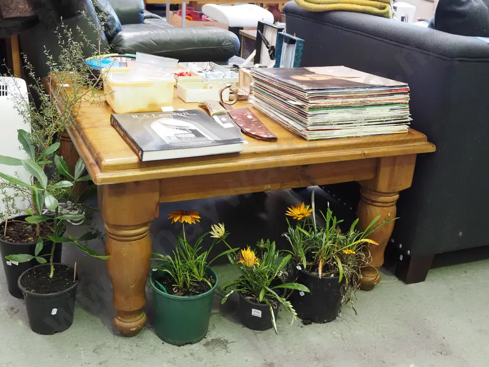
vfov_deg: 36.0
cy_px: 184
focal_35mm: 40
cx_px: 244
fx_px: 565
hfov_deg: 46.8
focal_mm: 20
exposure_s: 1/60
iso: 3200
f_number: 5.6
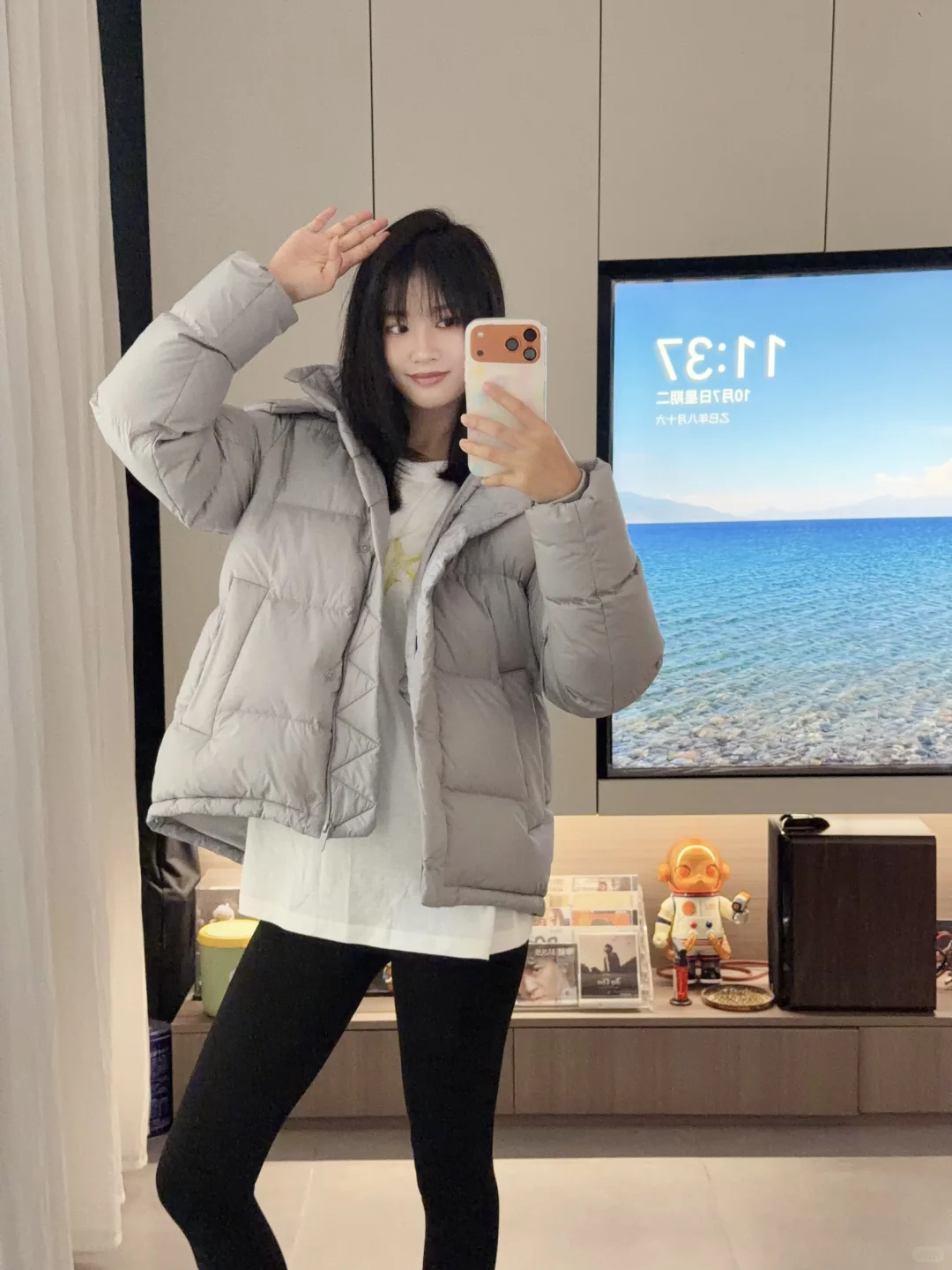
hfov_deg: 30.3
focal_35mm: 48
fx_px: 1760
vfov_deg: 39.7
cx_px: 476
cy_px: 635
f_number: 1.78
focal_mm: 6.76
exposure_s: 1/39
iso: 500
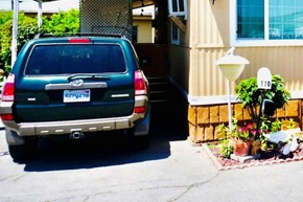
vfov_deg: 24.9
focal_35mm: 53
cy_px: 31
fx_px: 446
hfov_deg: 33.3
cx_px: 324
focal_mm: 16
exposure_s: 1/800
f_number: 4.5
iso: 100
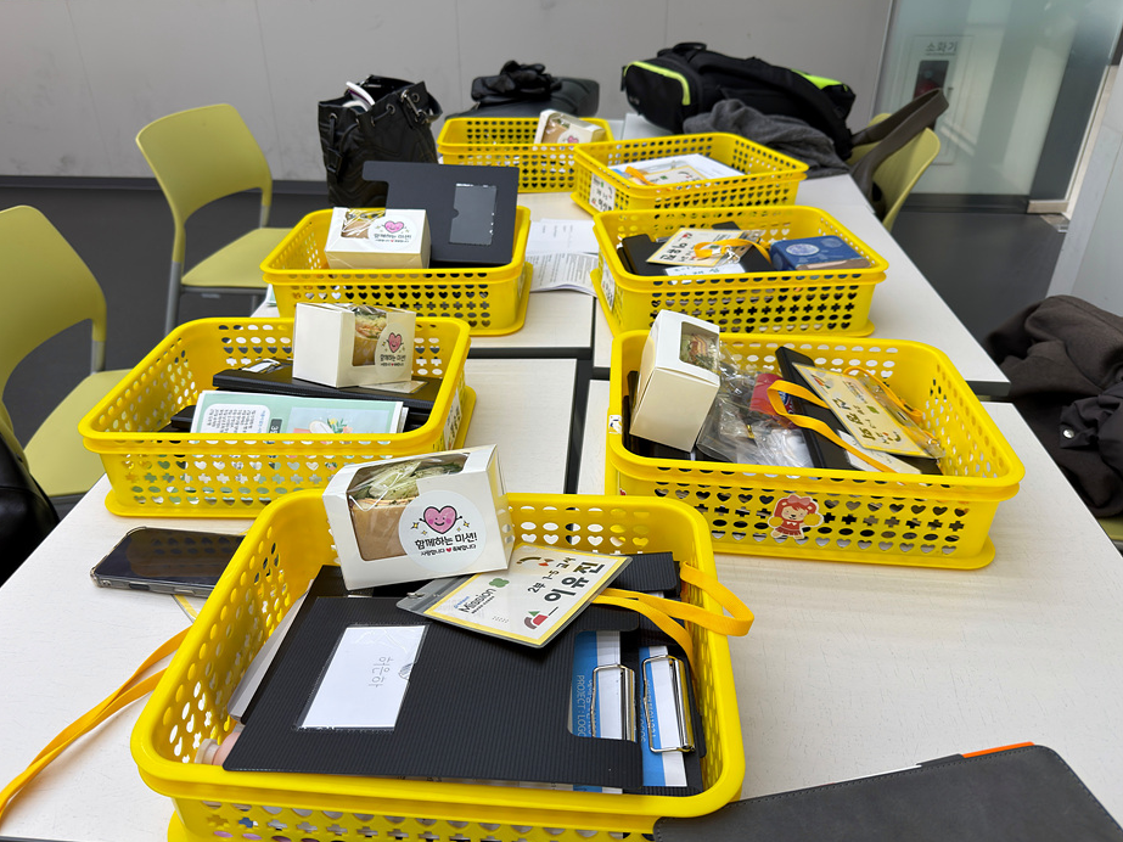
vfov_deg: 53.0
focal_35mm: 26
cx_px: 516
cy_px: 433
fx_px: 843
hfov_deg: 67.2
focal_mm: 6.76
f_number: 1.78
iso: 64
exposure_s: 1/120
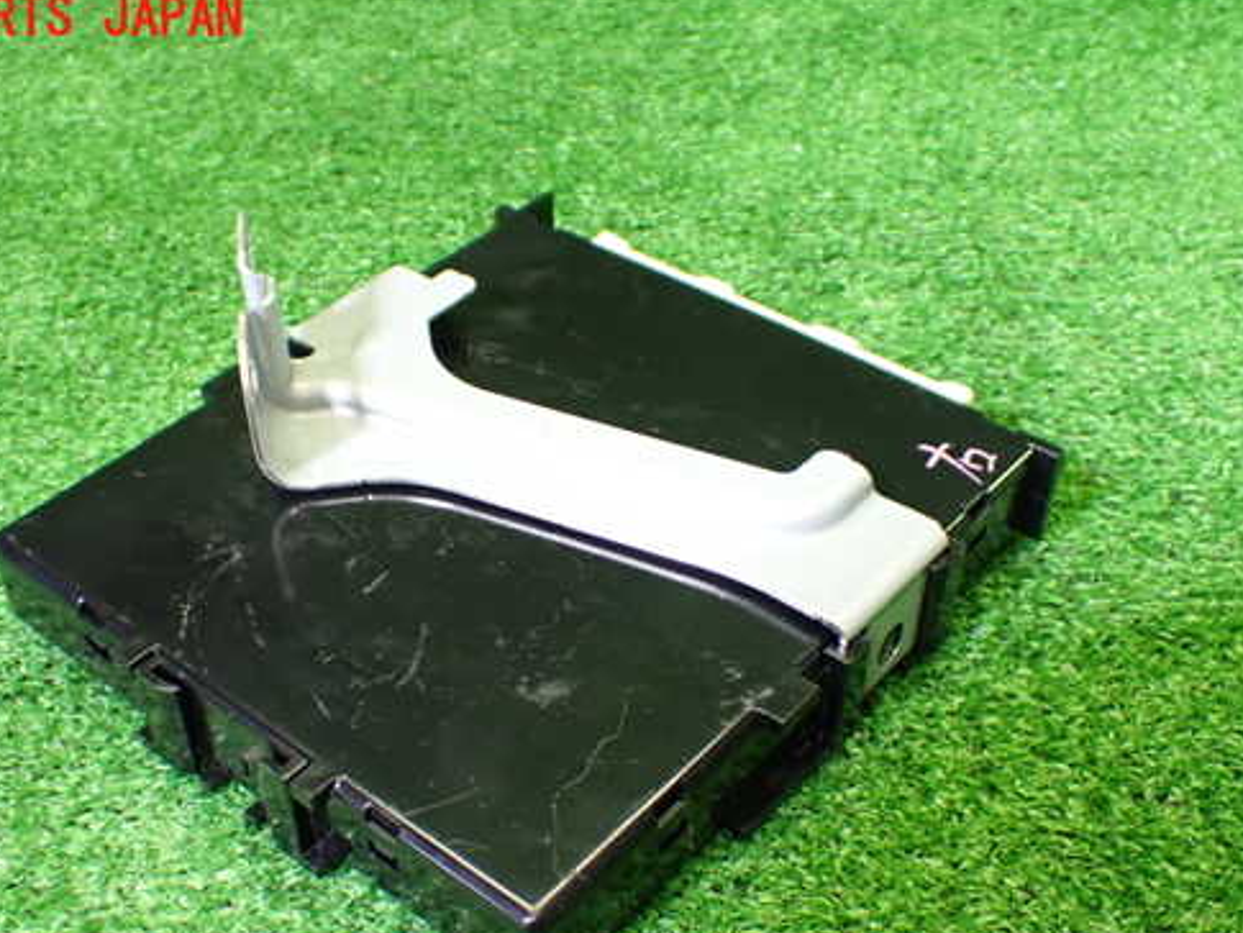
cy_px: 564
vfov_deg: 30.8
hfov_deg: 40.4
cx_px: 546
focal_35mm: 47
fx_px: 1688
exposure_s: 1/125
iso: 800
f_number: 2.7
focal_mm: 6.83
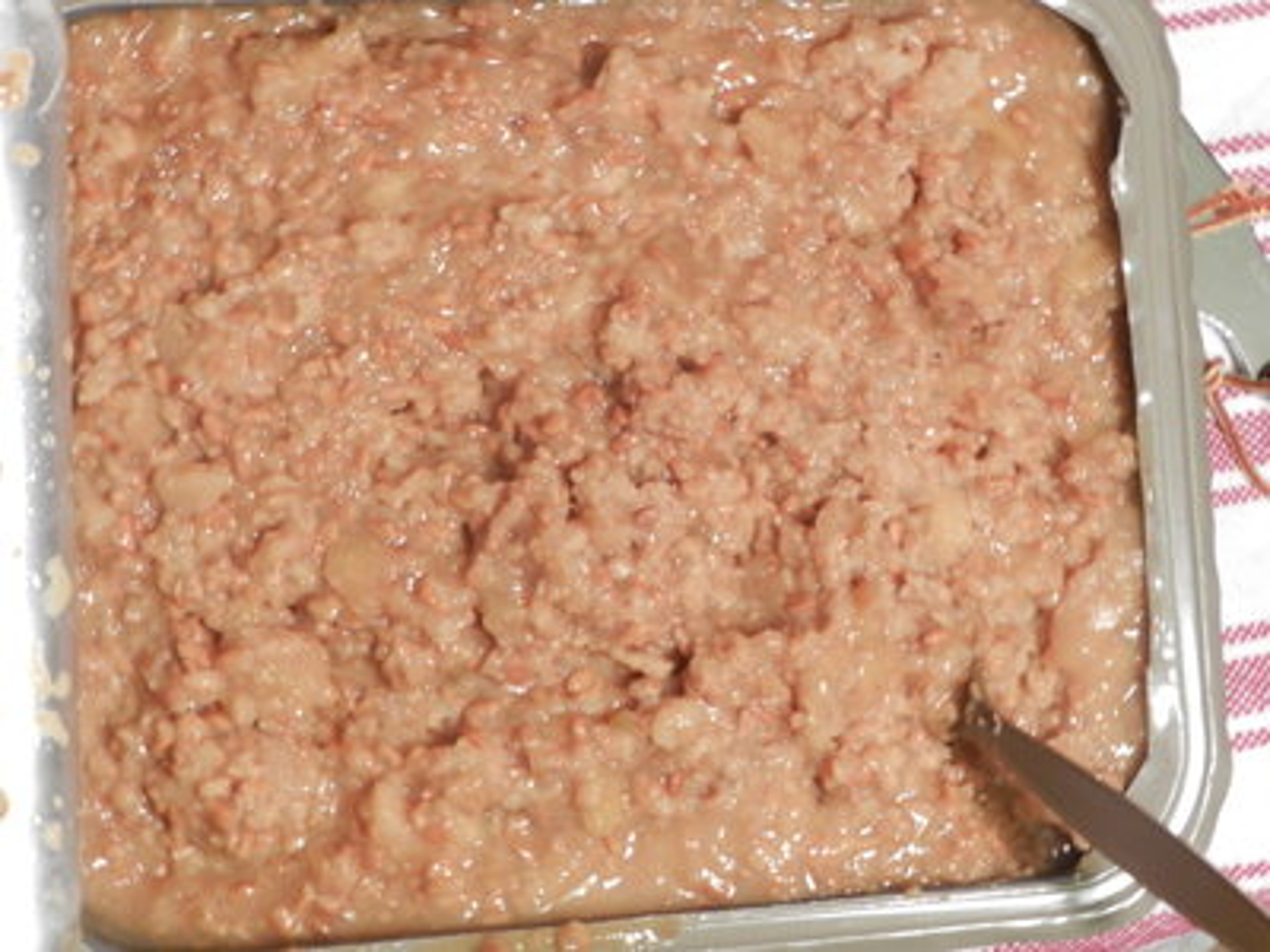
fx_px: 2495
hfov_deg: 28.6
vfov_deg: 21.6
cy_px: 476
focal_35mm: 68
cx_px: 635
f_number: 4.7
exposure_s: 1/6
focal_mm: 12.1
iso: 400
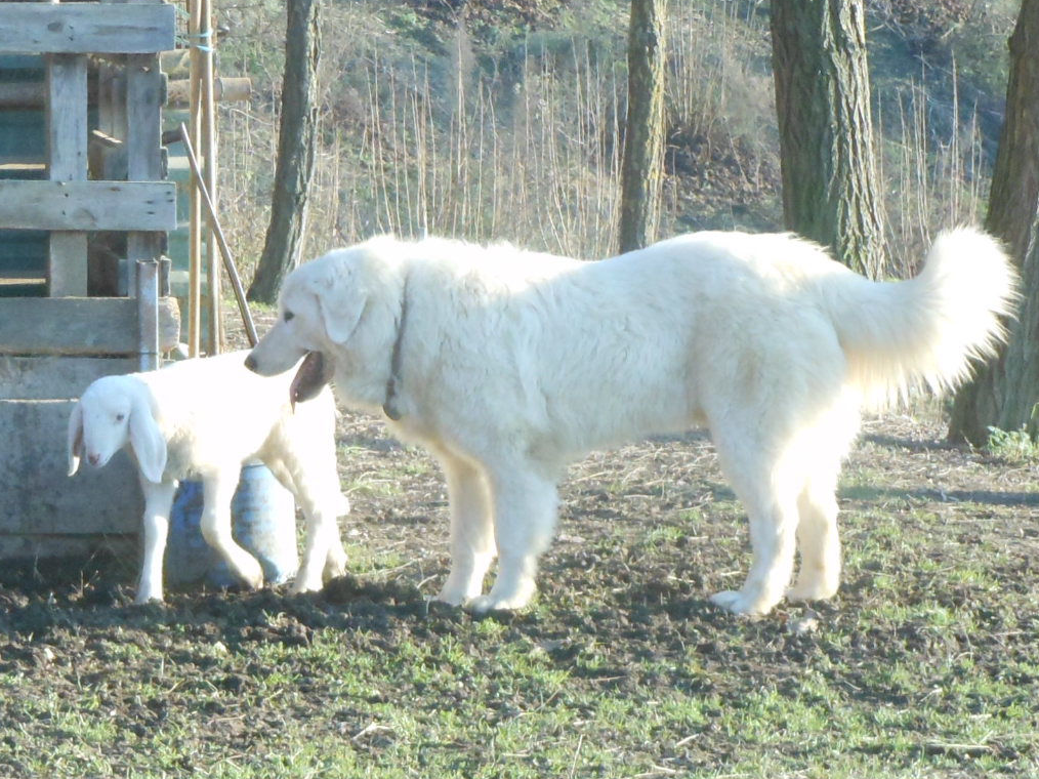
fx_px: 2971
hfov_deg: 19.8
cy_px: 386
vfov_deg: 14.9
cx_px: 516
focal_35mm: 99
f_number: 4.7
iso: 400
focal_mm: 17.5
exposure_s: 1/250
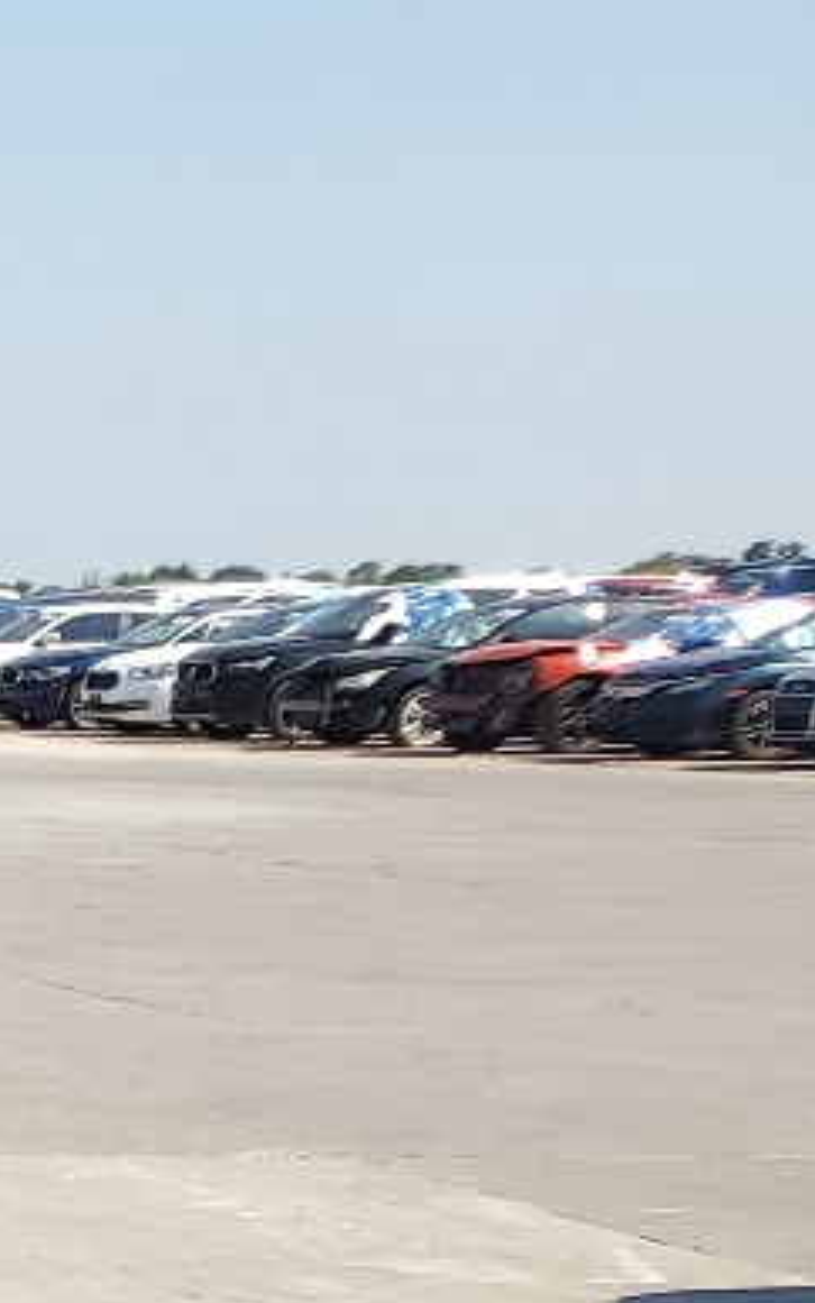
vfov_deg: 17.5
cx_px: -1839
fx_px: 4050
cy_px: 1529
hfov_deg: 8.8
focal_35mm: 114
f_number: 1.5
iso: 50
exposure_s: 1/2000
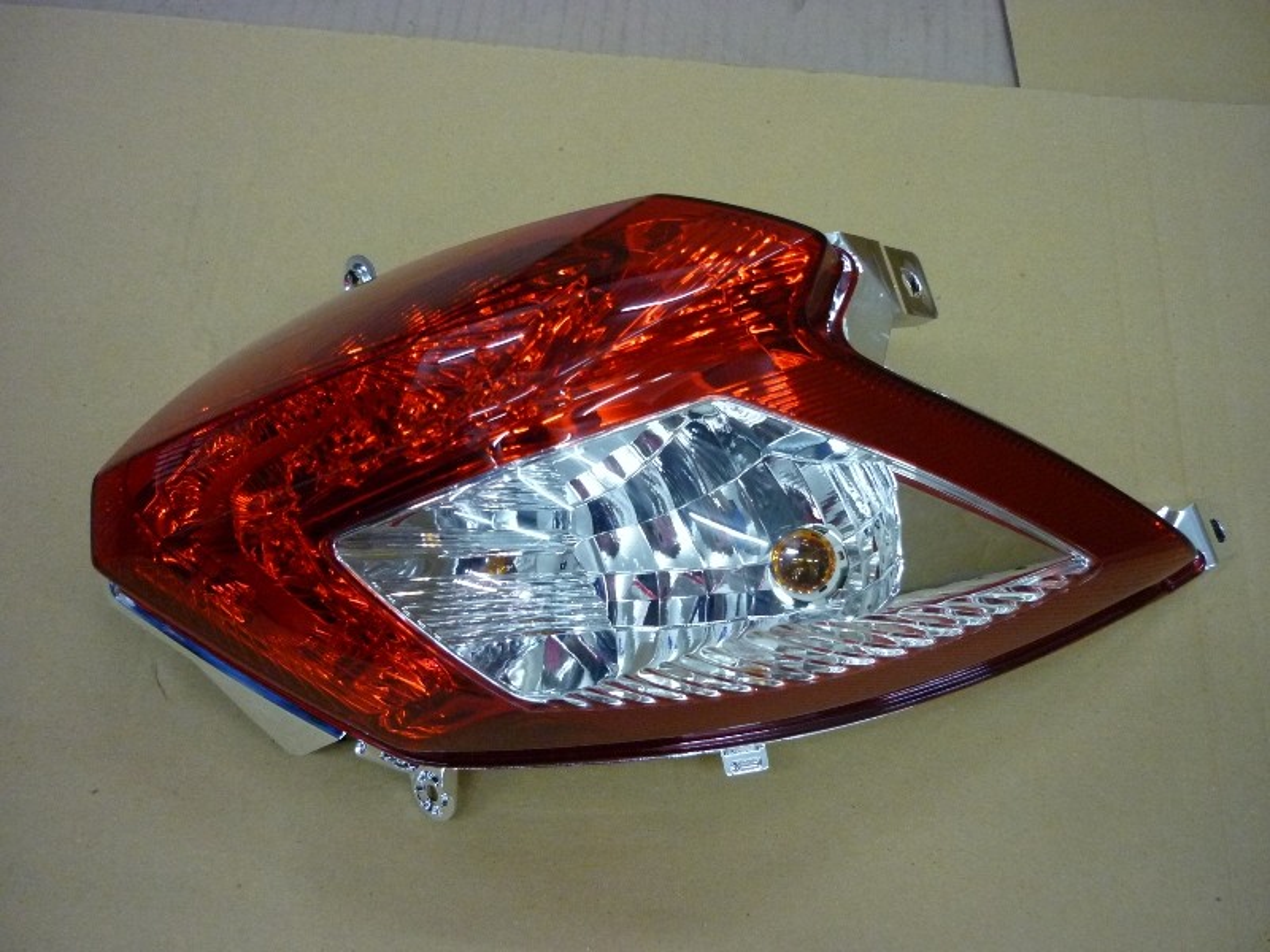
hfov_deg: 55.4
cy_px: 476
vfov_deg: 42.9
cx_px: 635
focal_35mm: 33
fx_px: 1211
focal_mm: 5.5
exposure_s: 1/30
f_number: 2.8
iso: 400
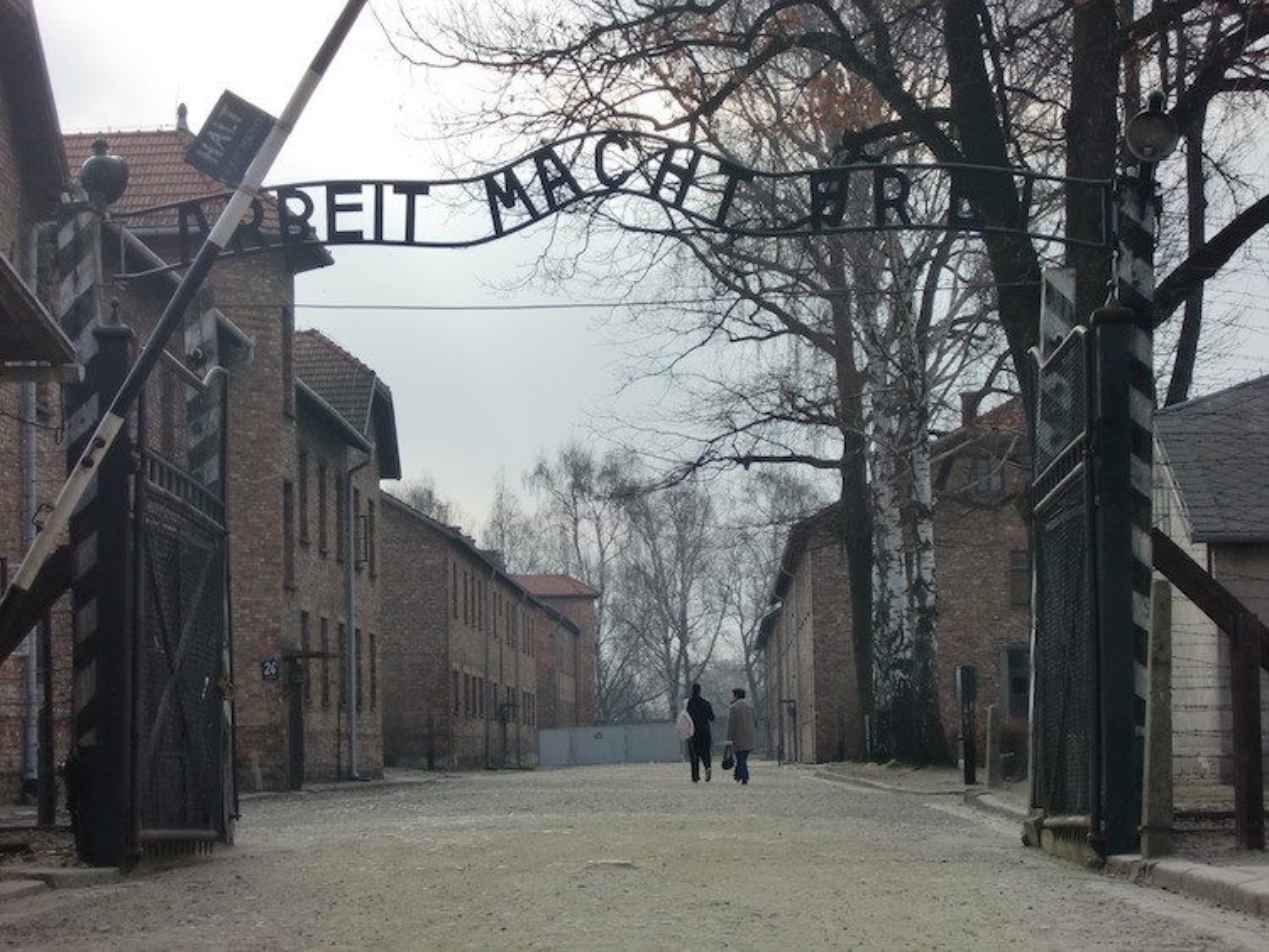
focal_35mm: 79
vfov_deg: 18.7
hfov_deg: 24.7
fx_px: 2897
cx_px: 634
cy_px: 476
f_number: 4.6
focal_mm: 13.9
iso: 64
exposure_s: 1/500
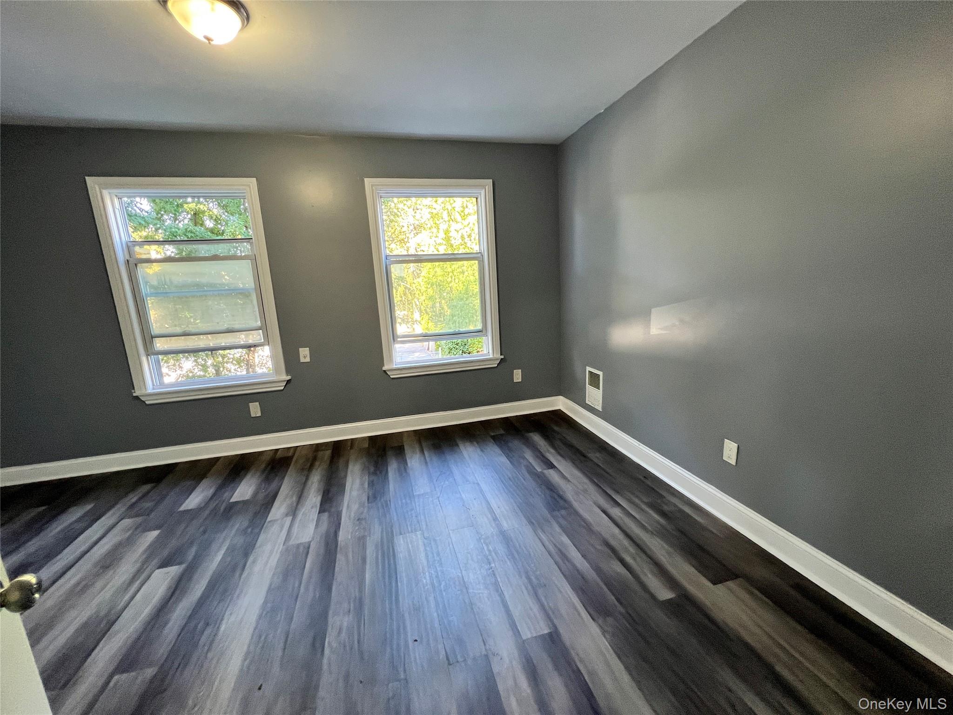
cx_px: 476
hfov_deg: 106.2
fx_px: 358
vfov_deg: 89.9
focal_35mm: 13
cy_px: 358
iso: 250
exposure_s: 1/60
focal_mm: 1.57
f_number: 1.8
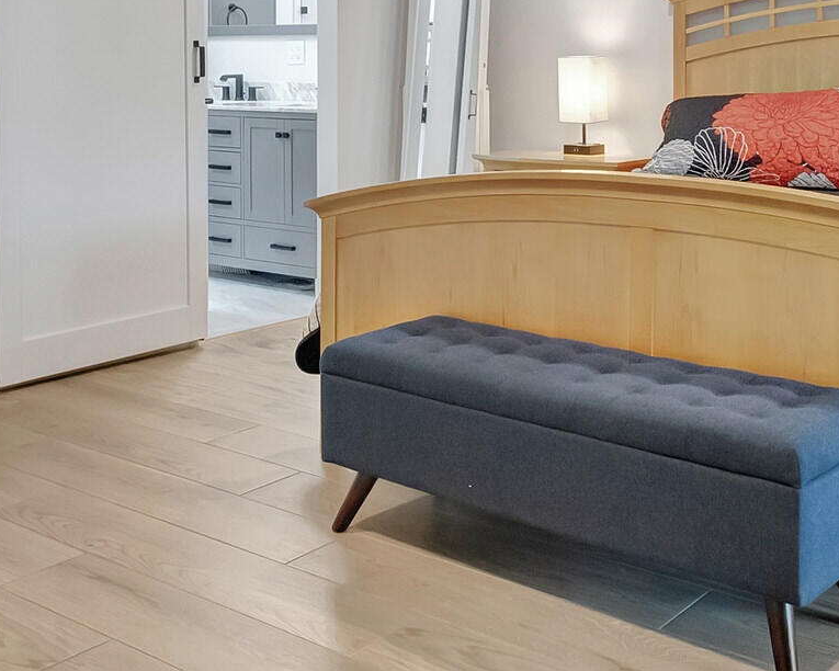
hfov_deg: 40.3
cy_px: 60
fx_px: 1142
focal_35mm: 46
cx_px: 444
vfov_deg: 31.2
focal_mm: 10
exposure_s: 1/15
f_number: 8
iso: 3200
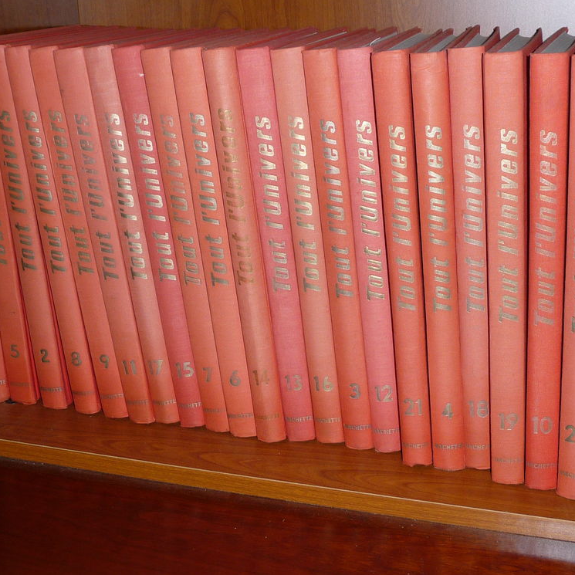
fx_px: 958
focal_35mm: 51
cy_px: 287
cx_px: 272
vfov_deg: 33.4
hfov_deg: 33.4
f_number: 3.5
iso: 100
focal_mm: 5.3
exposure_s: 1/30
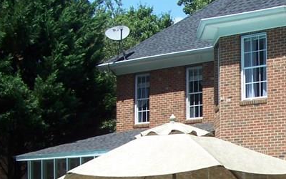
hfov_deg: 19.6
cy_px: 204
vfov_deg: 12.5
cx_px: 288
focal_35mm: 103
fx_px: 803
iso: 80
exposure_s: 1/500
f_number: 4
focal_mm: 6.3
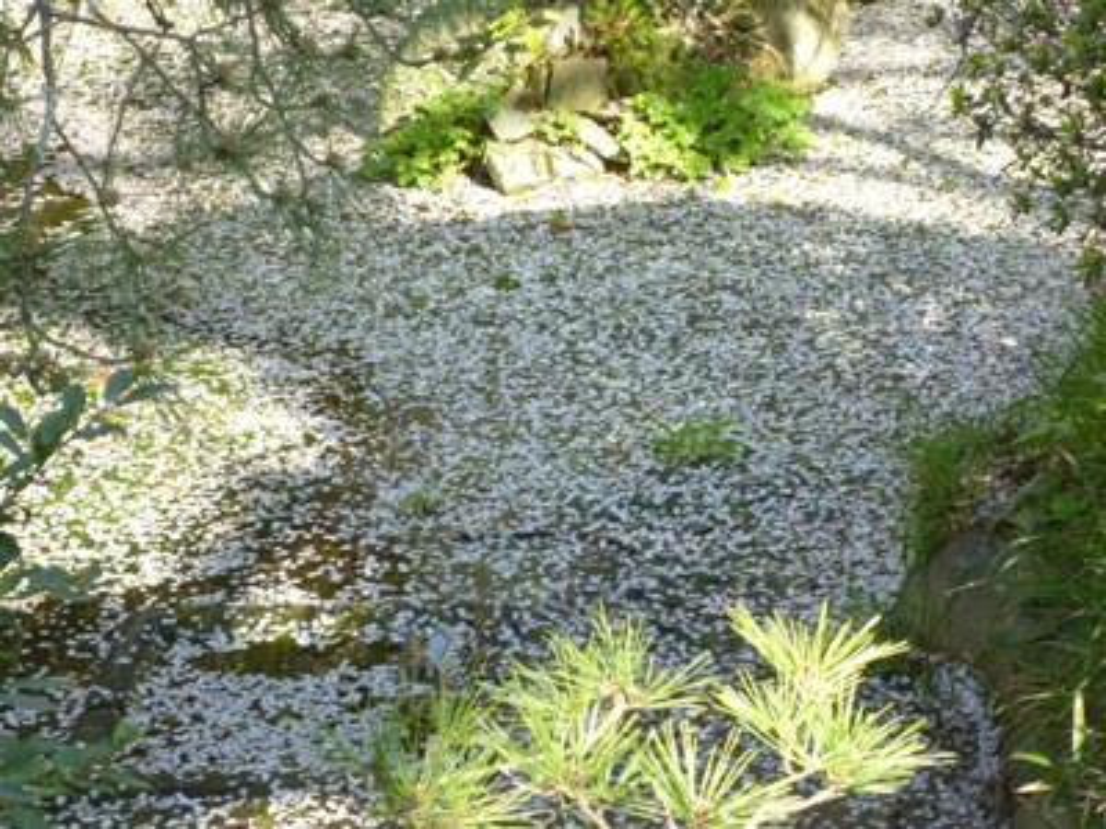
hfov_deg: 17.6
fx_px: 3578
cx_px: 553
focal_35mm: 112
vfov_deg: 13.2
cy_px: 414
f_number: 6.5
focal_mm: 20
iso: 400
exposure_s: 1/100
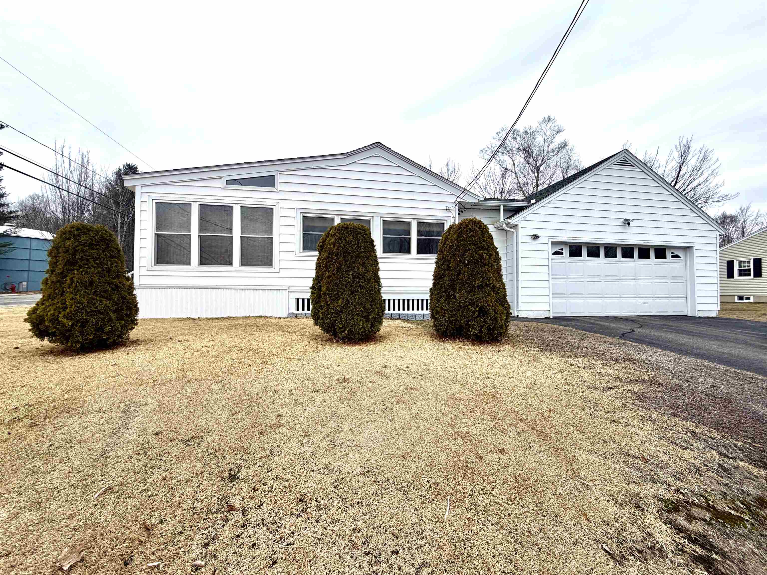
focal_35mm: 14
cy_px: 288
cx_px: 384
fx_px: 310
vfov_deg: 85.7
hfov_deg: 102.1
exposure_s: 1/502
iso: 40
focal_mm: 2.22
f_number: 2.2
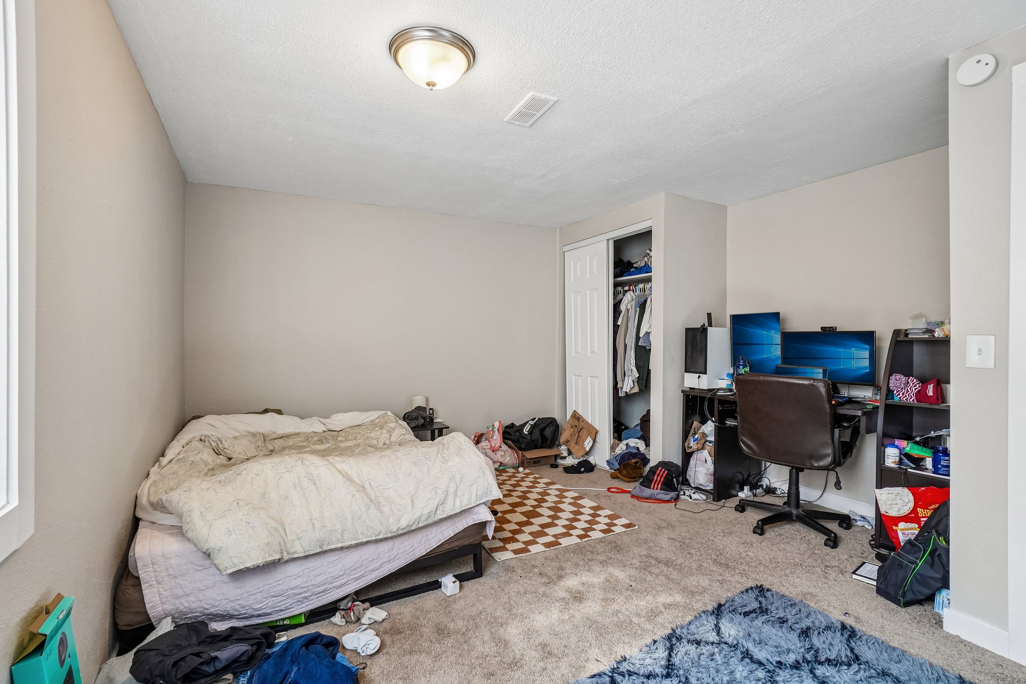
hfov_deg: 100.4
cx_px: 513
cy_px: 342
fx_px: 427
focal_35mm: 15
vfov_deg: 77.3
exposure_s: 1/20
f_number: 8
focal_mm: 10
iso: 400
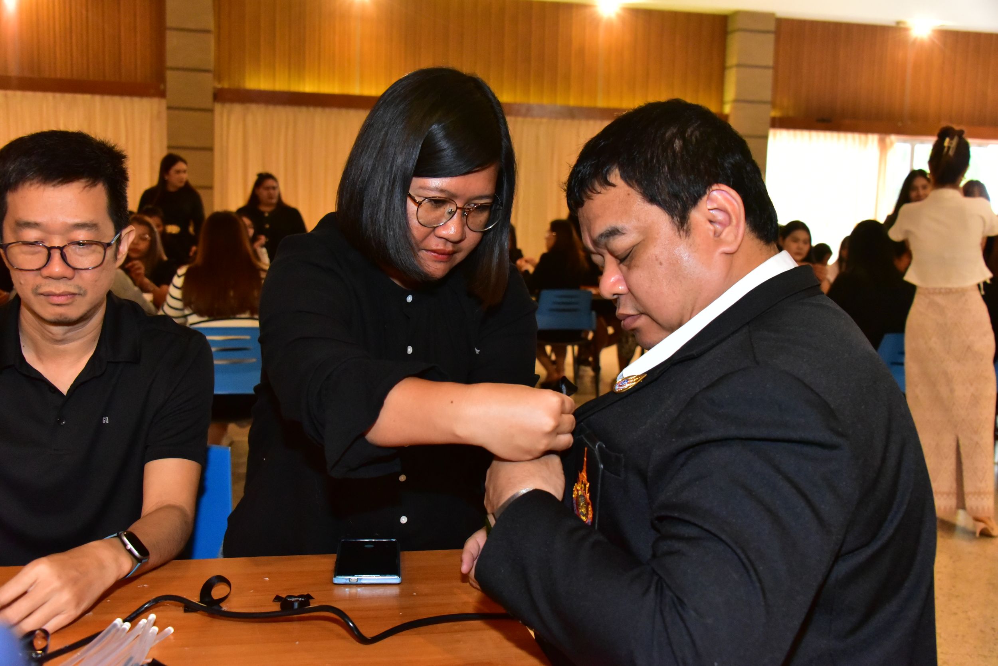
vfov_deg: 35.1
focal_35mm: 38
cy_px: 333
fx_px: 1054
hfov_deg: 50.7
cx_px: 499
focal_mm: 38
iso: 8000
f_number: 6.3
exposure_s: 1/100
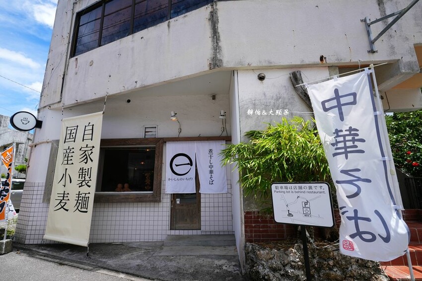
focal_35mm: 17
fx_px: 199
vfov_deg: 70.4
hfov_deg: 93.3
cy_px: 140
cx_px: 211
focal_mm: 17
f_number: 7.1
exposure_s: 1/500
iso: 160
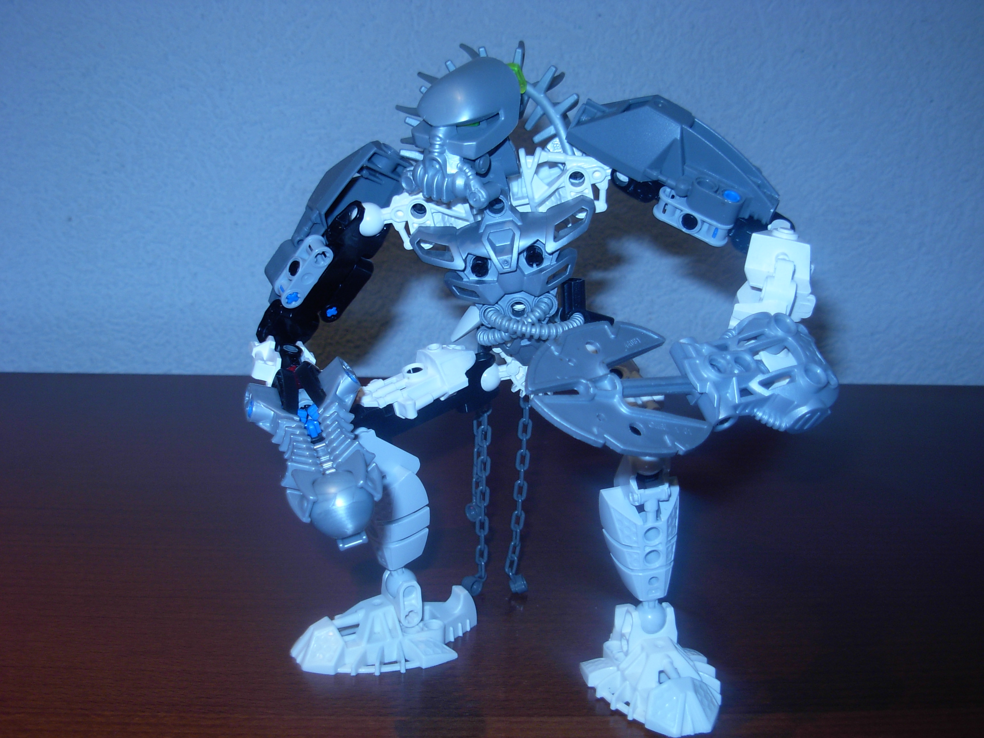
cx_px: 492
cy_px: 369
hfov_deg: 42.1
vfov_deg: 32.2
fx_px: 1279
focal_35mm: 45
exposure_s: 1/22.6
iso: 79
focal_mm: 7.5
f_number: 3.1
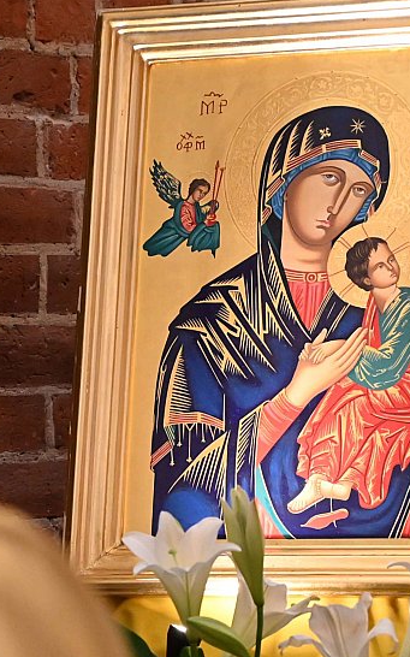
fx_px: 3077
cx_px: 4
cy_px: 396
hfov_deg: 7.6
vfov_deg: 12.2
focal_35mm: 172
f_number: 4
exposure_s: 1/60
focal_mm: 64
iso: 4000
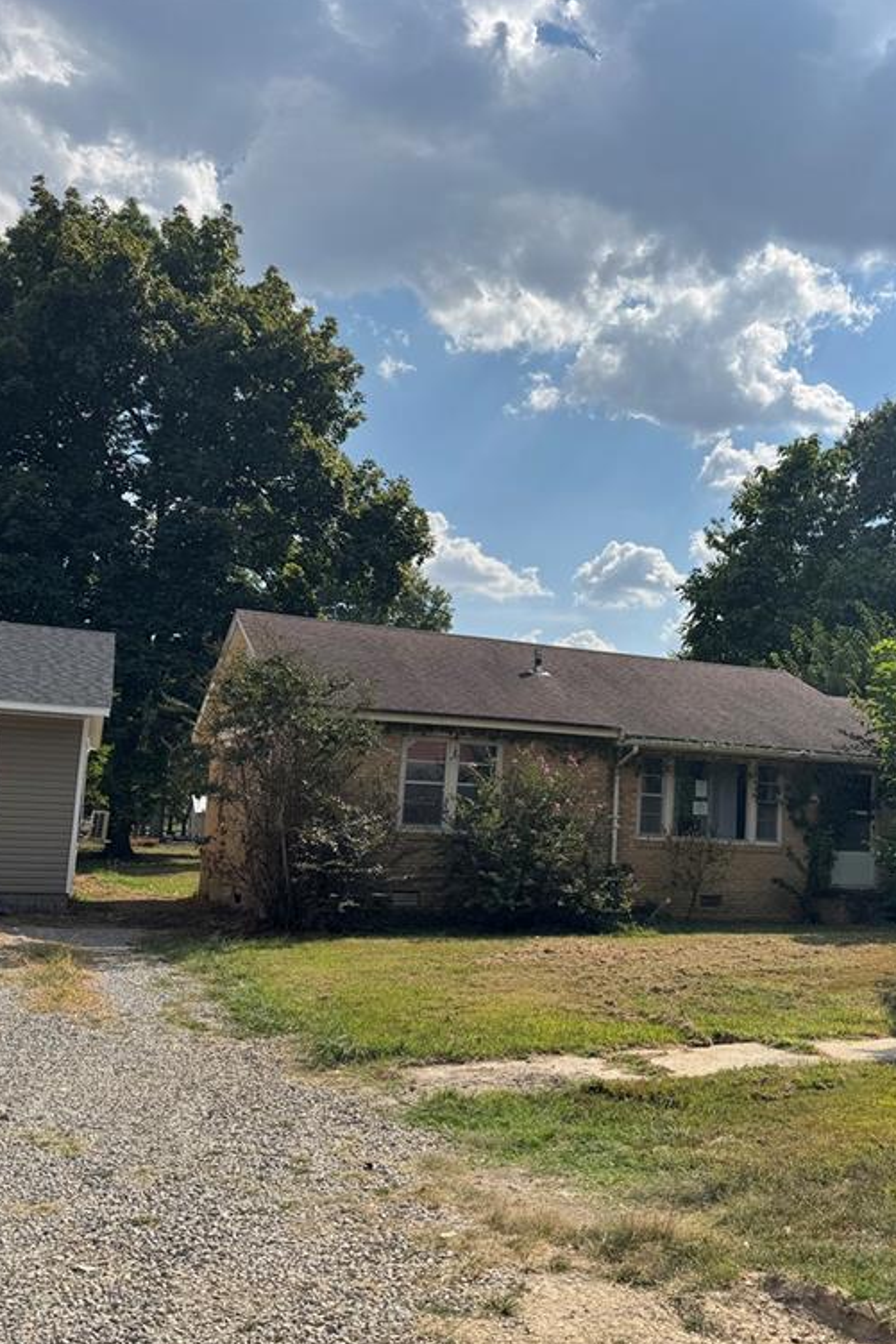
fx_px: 1269
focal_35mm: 34
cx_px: 674
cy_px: 677
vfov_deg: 55.8
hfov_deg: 37.9
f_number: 1.78
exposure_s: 1/7092
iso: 80
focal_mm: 6.76
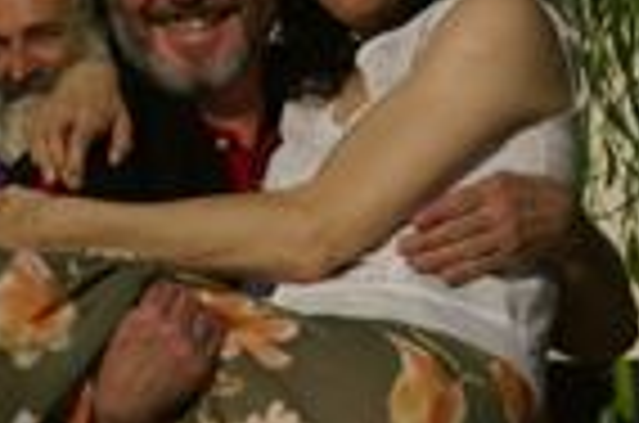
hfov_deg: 4.3
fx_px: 8414
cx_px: 518
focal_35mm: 475
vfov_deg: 2.9
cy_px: 173
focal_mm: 75
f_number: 13
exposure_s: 1/2000
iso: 800
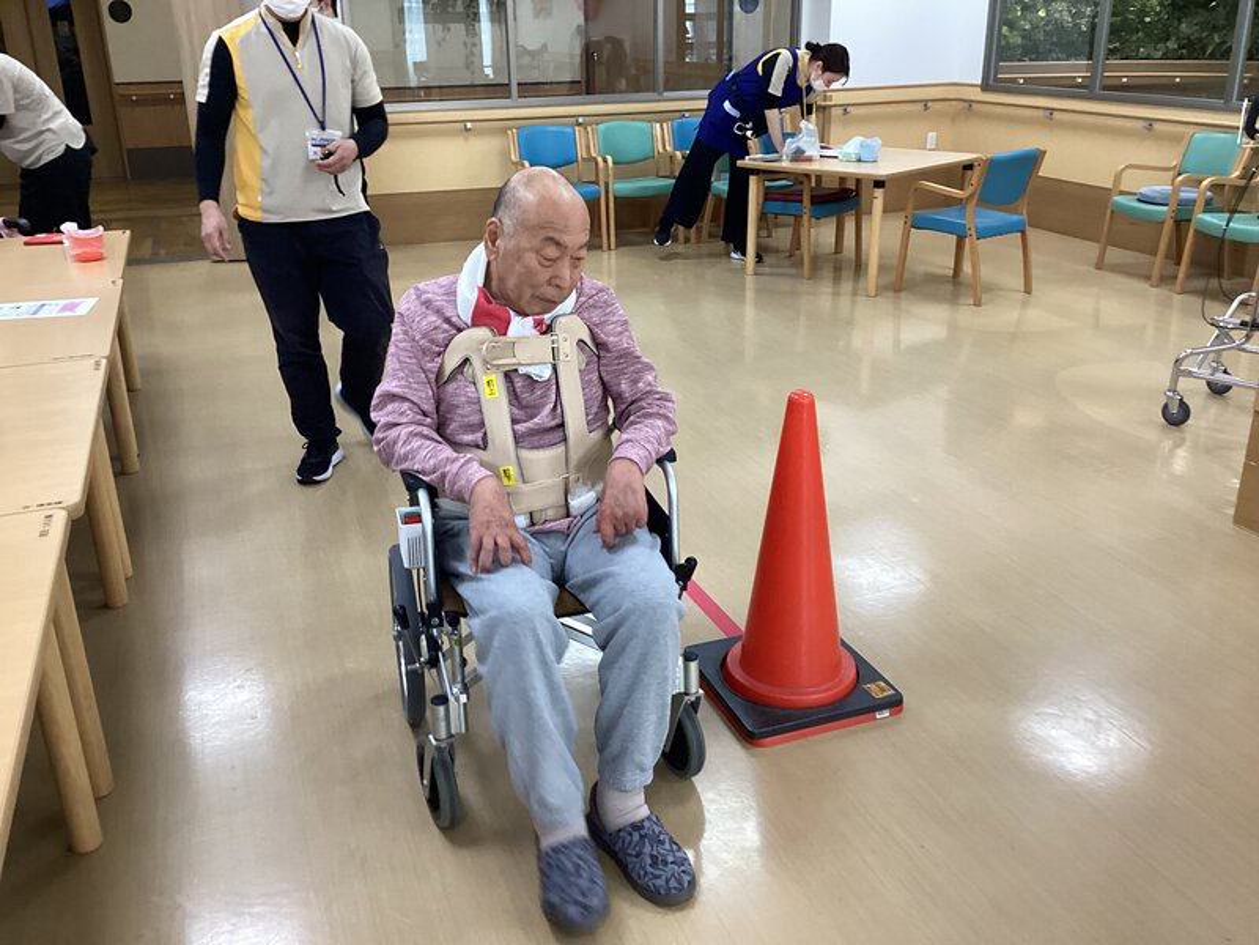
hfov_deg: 58.4
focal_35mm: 31
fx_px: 1127
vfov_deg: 45.4
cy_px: 472
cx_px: 630
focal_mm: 3.3
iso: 160
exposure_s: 1/60
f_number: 2.4
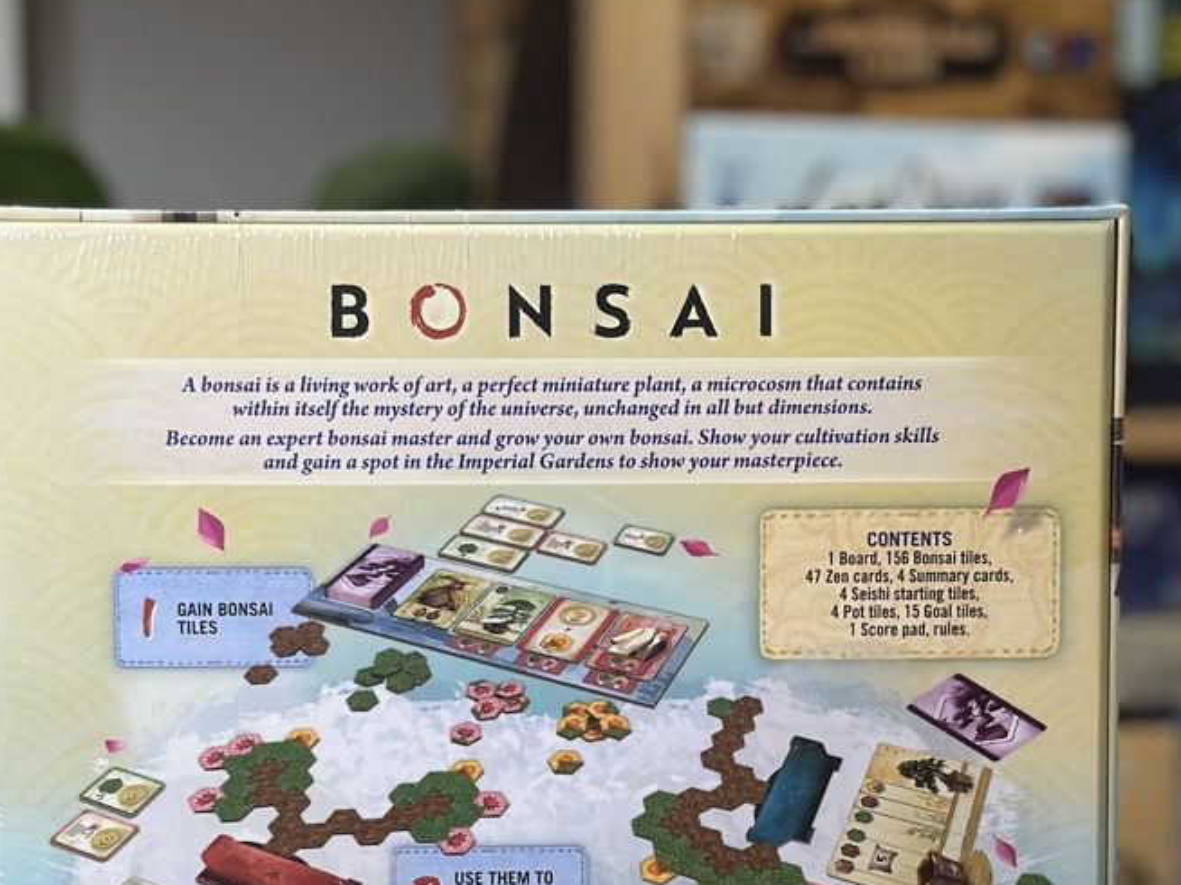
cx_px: 571
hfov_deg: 20.9
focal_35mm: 94
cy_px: 760
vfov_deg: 15.6
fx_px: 3206
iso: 160
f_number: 1.78
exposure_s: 1/60
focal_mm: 6.86
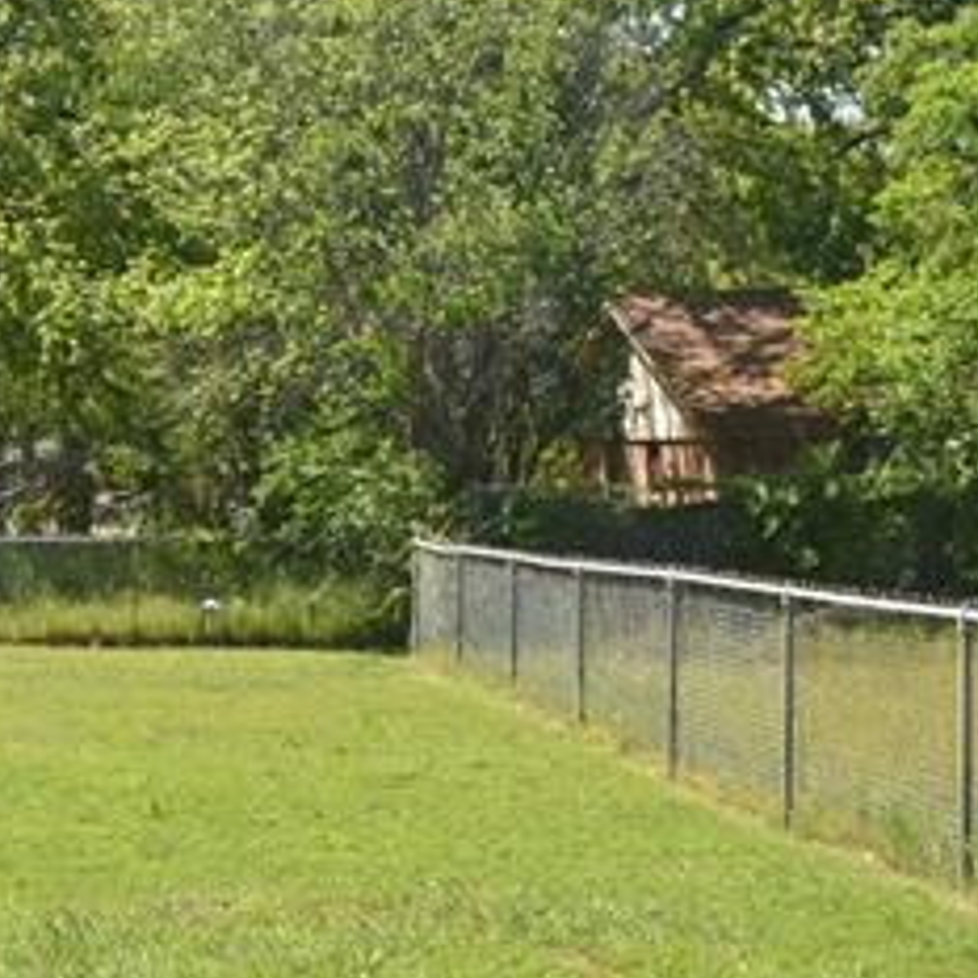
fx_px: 3228
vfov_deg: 17.1
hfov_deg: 15.8
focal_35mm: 101
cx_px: -491
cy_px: 160
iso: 100
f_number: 5.6
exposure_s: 1/200
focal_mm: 18
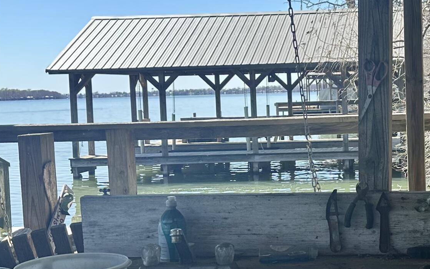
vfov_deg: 19.1
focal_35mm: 68
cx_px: 386
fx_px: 797
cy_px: 122
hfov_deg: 29.0
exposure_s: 1/1916
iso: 80
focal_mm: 6.86
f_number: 1.78
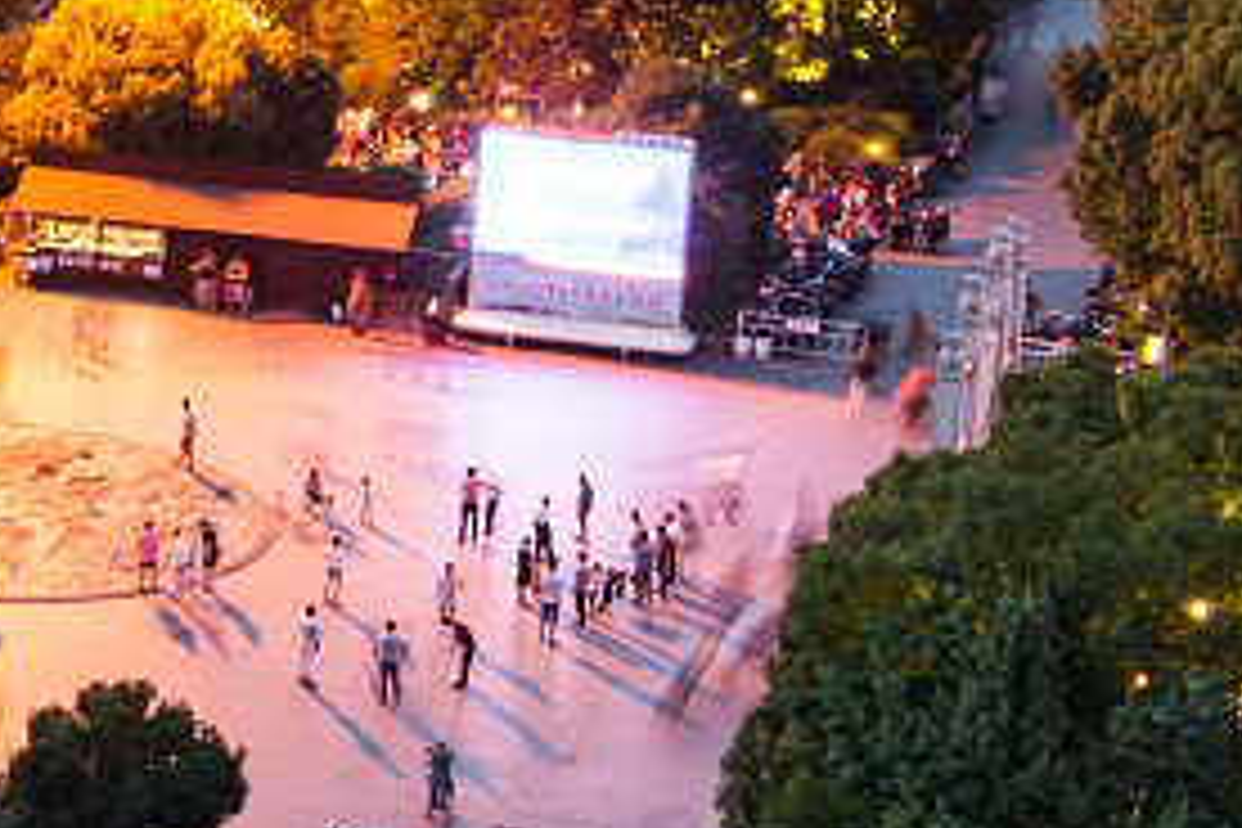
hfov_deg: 9.6
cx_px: -1548
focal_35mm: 195
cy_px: 216
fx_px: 6727
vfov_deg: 7.0
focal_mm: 42
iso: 250
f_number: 18
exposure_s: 1.6
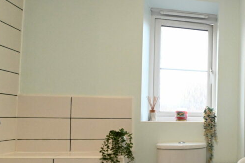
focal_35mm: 31
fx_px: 211
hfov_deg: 48.8
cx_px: 248
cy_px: 112
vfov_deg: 41.6
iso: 8000
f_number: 10
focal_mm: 15
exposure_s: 1/200
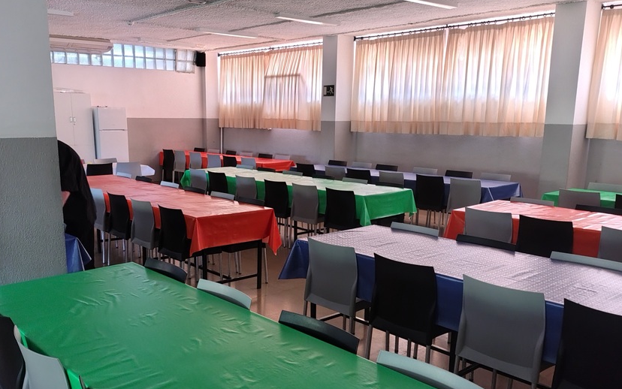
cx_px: 285
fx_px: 543
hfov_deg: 59.6
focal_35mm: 32
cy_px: 241
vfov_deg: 39.2
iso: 2536
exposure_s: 1/33.3
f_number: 1.7
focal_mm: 4.71
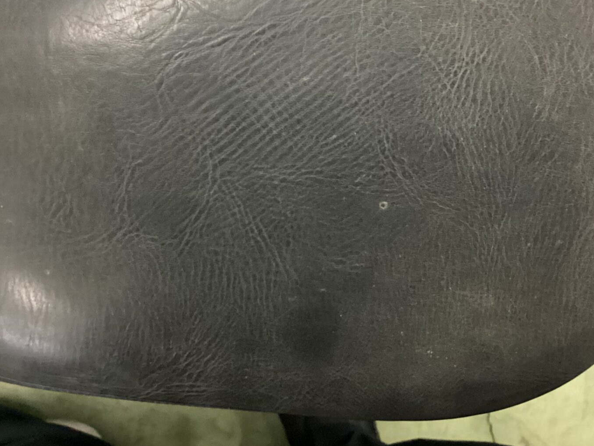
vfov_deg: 32.5
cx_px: 281
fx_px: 755
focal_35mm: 44
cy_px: 135
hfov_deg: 42.9
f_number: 2.4
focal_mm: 3.3
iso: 800
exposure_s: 1/24
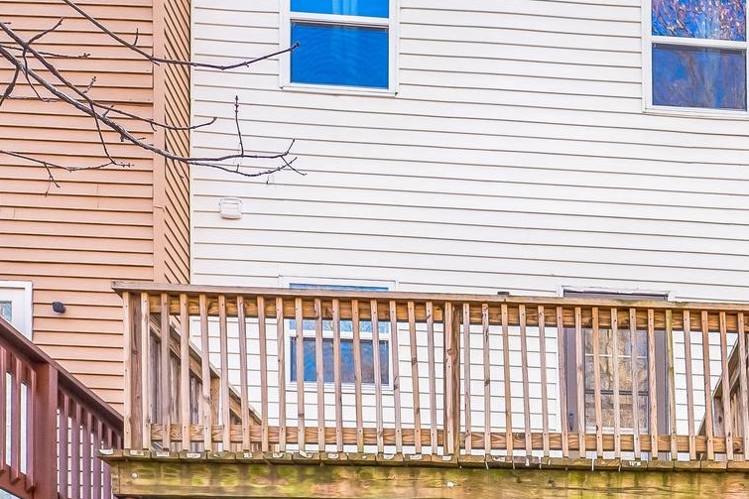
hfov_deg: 48.0
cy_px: 508
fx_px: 790
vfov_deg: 32.1
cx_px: 593
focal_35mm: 38
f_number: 5.6
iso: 640
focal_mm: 14
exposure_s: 1/200
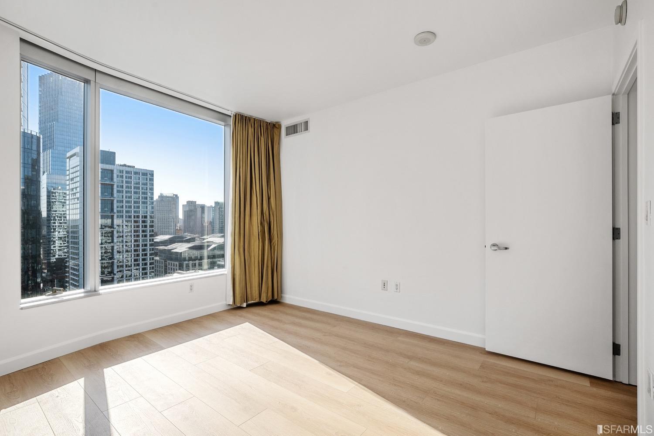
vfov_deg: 73.7
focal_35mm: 16
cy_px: 218
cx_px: 327
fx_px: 291
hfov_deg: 96.8
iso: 200
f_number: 10
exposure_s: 1/160
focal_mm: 16
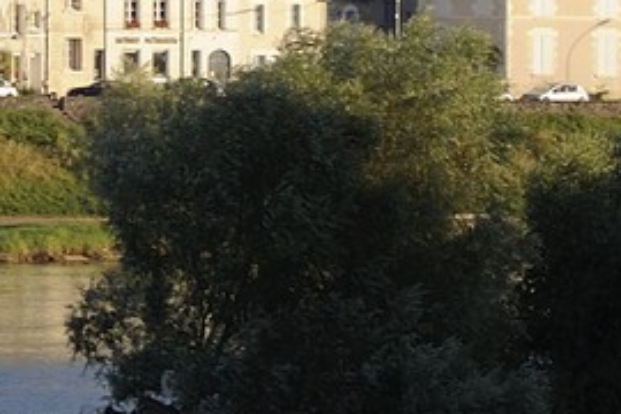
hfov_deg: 3.0
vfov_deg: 2.0
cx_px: -1083
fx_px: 11850
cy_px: -76
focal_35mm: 687
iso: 200
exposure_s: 1/320
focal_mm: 116
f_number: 6.3
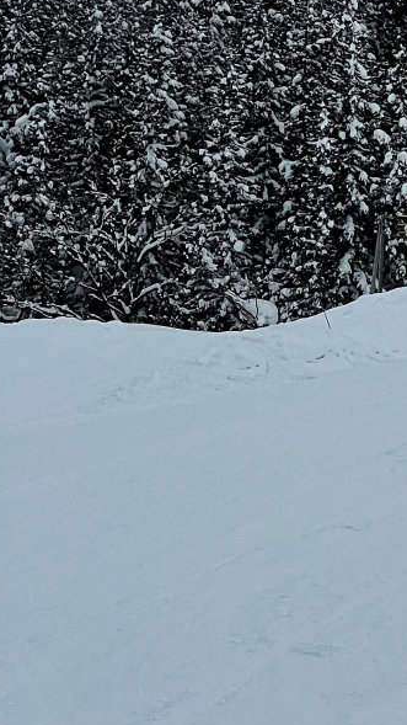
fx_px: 2957
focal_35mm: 154
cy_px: 298
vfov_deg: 14.0
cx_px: 727
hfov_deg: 7.6
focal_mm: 6
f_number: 2
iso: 25
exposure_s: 1/3195
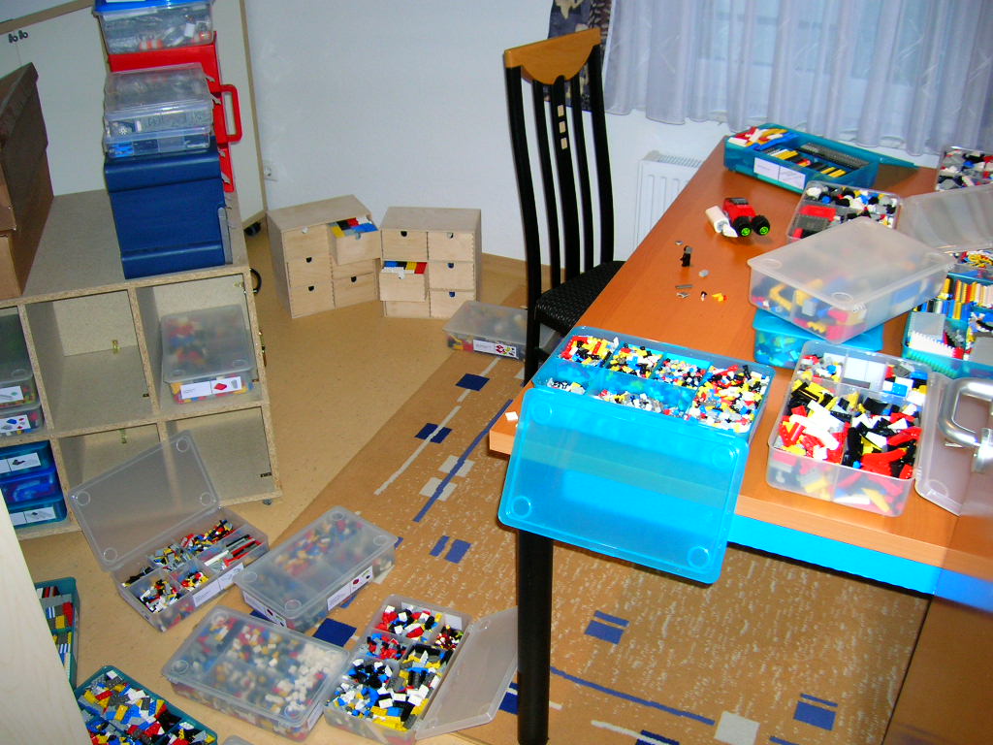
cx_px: 496
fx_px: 975
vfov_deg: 41.8
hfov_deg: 54.0
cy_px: 372
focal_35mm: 34
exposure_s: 1/60.1
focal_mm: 5.7
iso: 113
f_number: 2.9
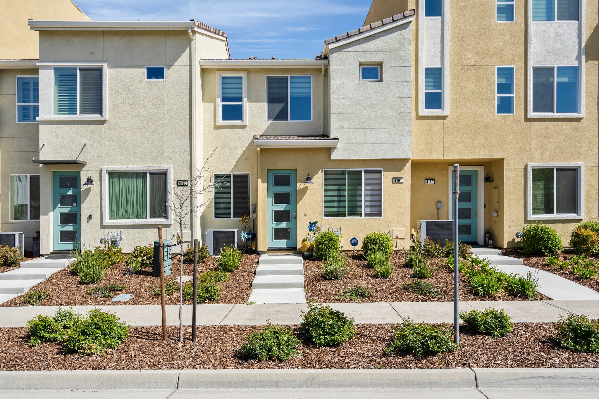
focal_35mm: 26
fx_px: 433
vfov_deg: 49.5
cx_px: 300
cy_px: 200
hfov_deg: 69.4
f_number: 8
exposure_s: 1/320
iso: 320
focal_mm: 26
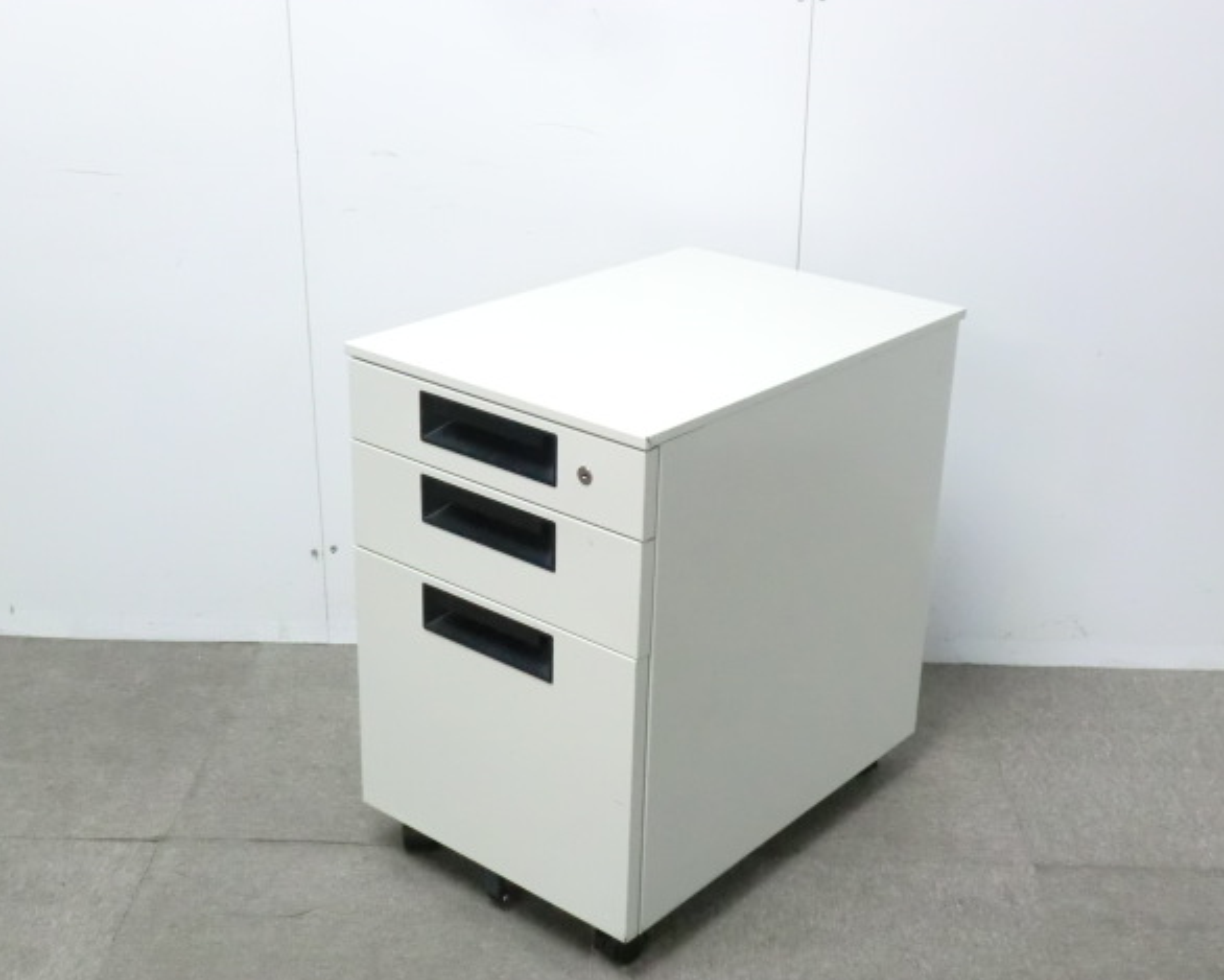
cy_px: 493
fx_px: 1739
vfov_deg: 31.5
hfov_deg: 38.8
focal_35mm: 48
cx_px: 643
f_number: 4.3
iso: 800
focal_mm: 8.2
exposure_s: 1/30
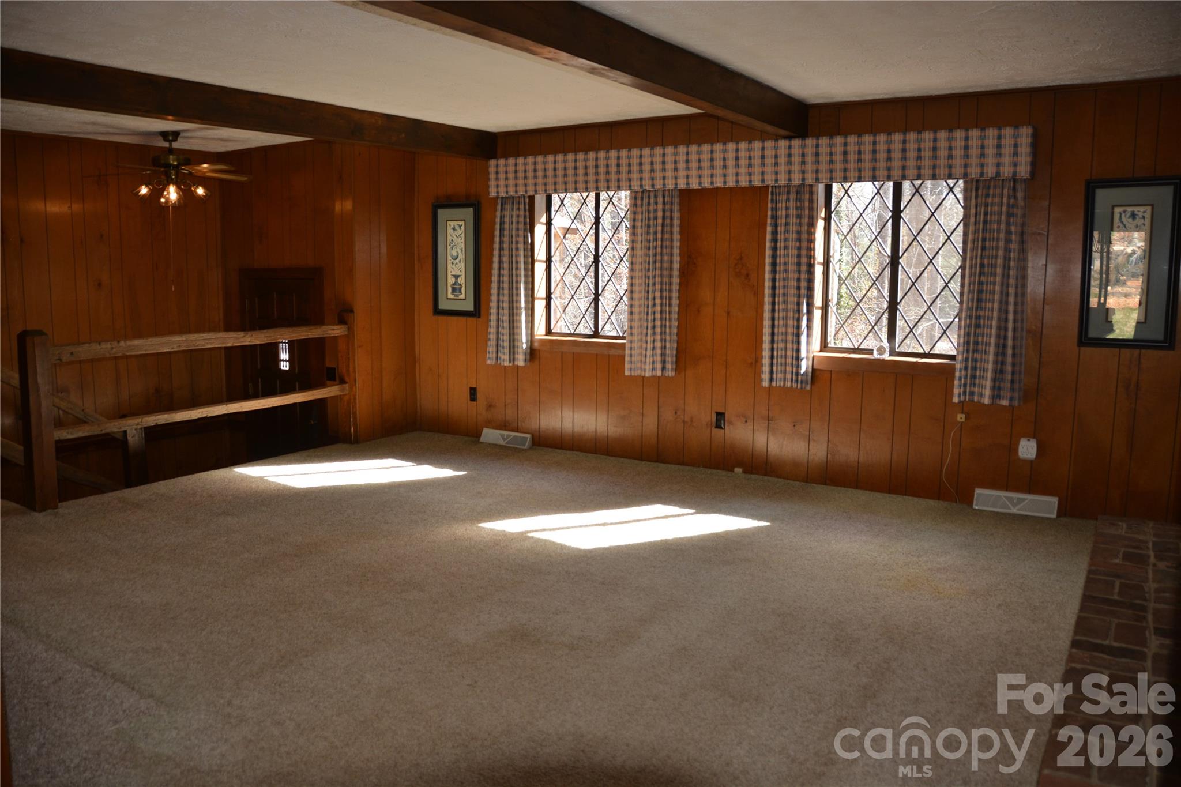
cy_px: 394
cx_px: 590
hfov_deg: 67.4
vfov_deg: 47.9
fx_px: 886
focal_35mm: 27
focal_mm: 18
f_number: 3.5
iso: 250
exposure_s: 1/125
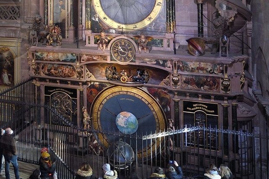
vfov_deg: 29.9
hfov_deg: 44.8
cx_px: 49
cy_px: -9
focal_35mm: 41
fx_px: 306
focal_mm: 16
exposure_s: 1/15
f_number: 7.1
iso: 1600
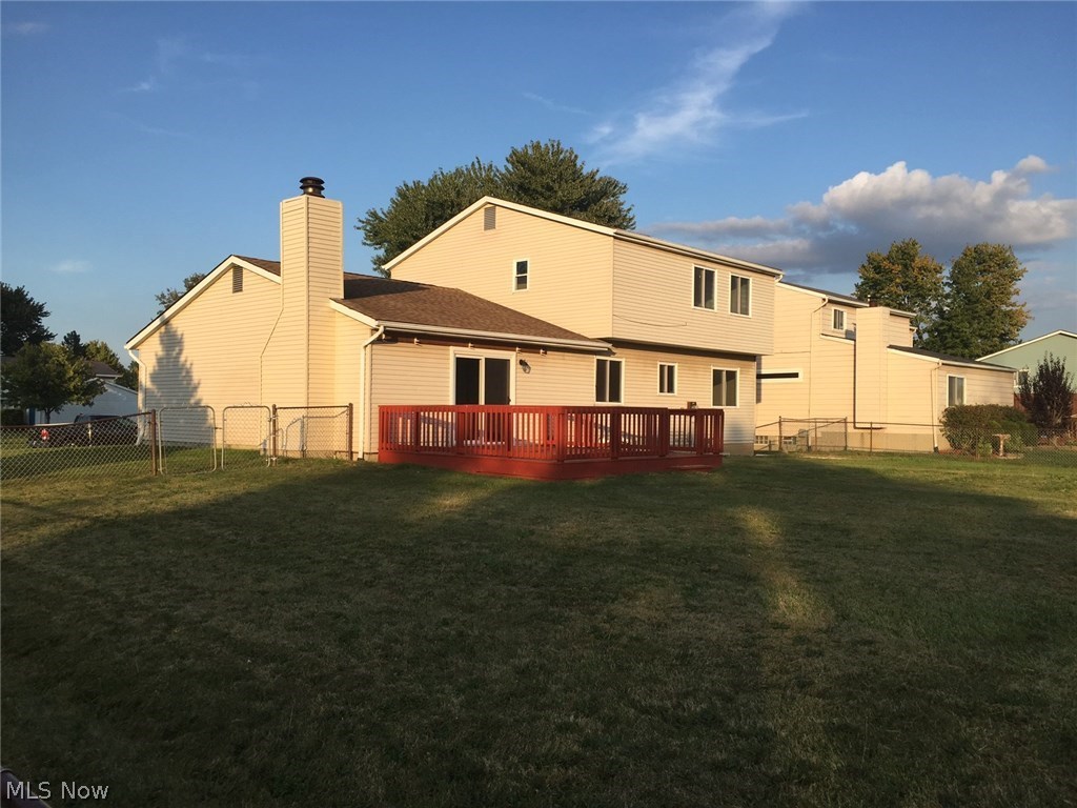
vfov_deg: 48.2
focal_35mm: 29
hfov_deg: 61.7
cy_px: 404
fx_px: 902
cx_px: 538
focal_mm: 4.15
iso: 32
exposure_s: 1/1014
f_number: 2.2
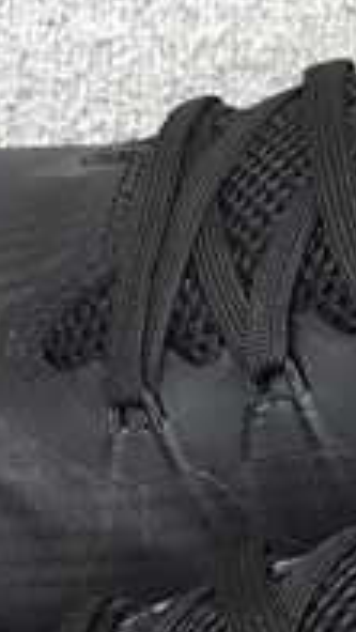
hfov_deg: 7.7
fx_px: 2581
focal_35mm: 154
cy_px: 592
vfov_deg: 13.8
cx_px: 529
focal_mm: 3.3
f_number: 2.4
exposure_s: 1/100
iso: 25
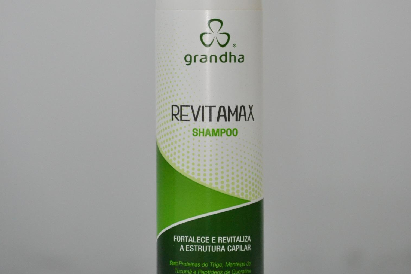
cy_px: 52
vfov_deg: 6.0
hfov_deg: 9.0
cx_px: 208
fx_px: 2614
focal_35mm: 229
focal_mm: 100
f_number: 5
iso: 1600
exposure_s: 1/200
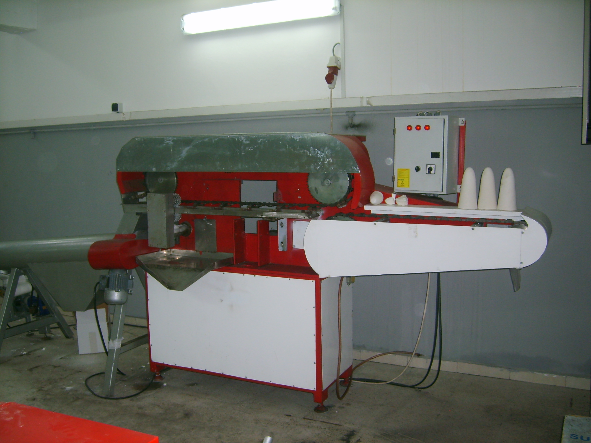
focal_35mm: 35
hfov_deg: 52.6
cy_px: 222
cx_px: 296
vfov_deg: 40.7
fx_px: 598
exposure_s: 1/30
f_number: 2.8
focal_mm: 5.8
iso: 104
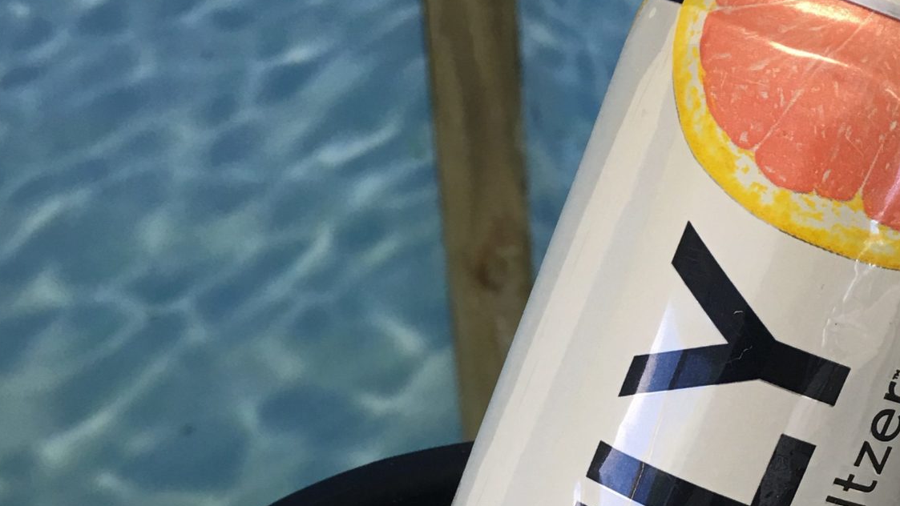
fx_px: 1718
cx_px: 488
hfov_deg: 29.3
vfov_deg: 16.3
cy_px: 540
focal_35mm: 72
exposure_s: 1/40
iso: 25
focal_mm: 4.15
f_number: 2.2
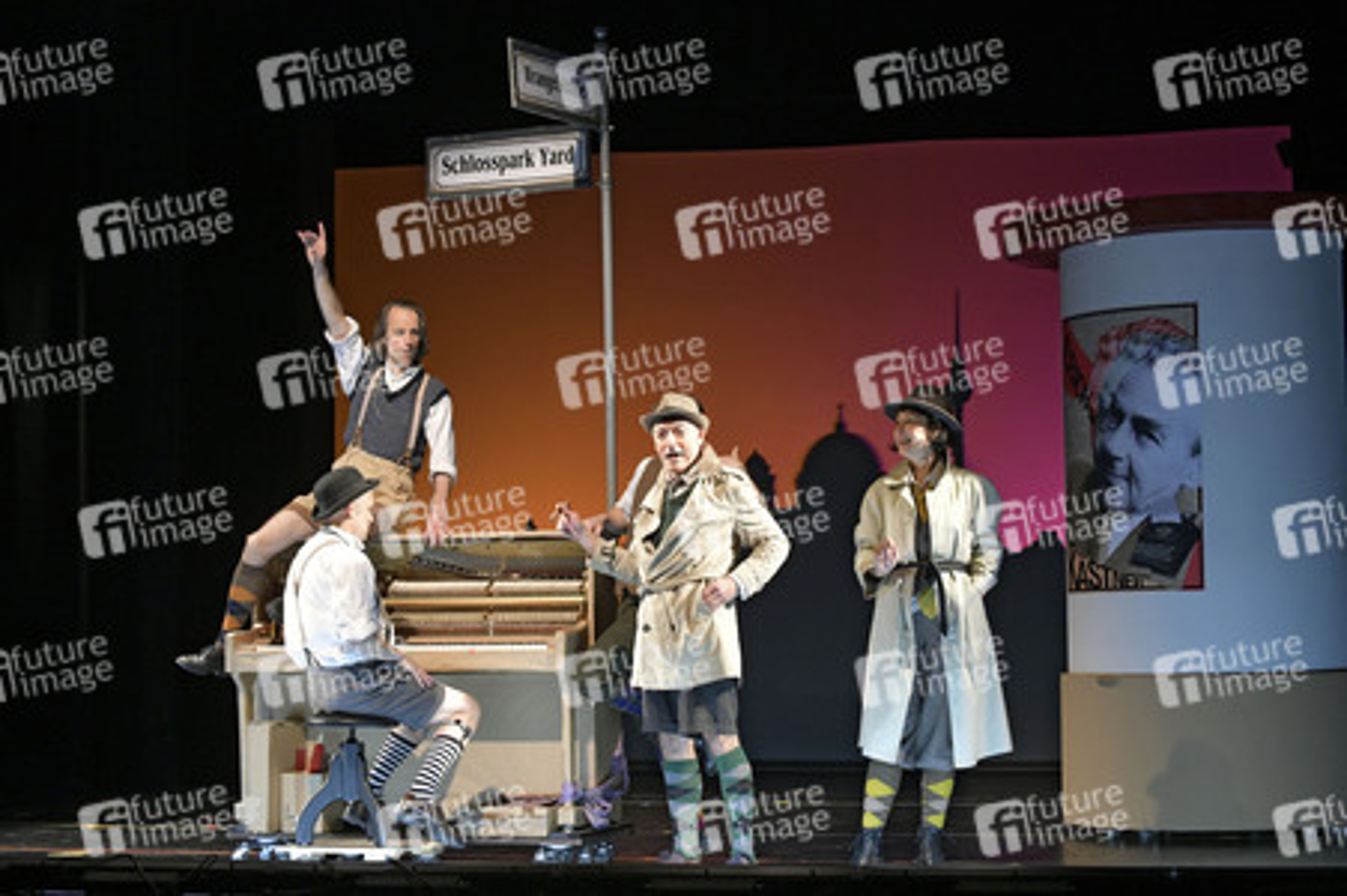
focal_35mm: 70
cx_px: 674
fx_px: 2617
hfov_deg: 28.9
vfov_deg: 19.4
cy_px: 448
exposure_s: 1/125
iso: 2500
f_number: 5.6
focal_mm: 70
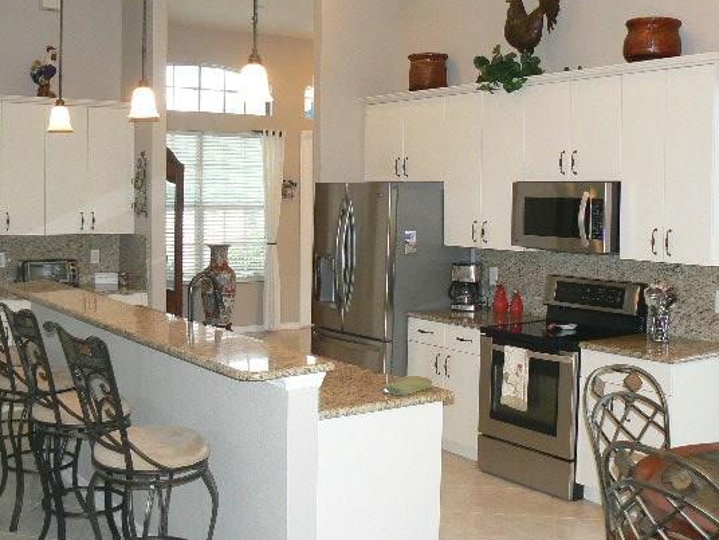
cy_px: 247
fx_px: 893
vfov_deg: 33.6
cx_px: 333
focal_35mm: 43
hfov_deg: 43.8
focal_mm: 6
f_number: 2.8
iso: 200
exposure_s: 1/30
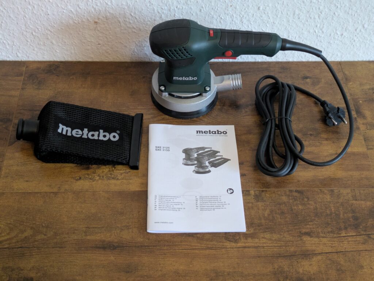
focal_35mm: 51
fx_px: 551
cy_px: 140
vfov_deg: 28.6
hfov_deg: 37.5
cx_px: 187
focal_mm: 5.43
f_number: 1.89
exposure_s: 1/25
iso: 591
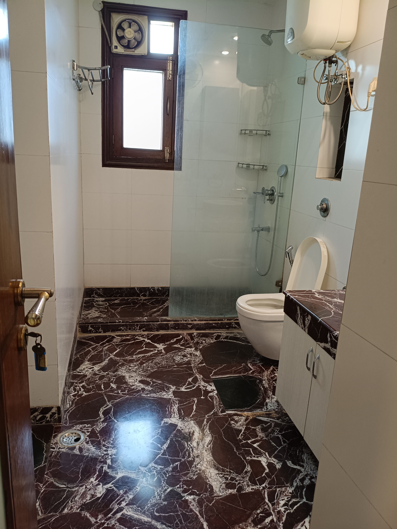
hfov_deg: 53.1
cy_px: 264
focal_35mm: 26
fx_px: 398
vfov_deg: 67.3
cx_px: 198
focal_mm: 4.94
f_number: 1.5
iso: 468
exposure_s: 1/50.1
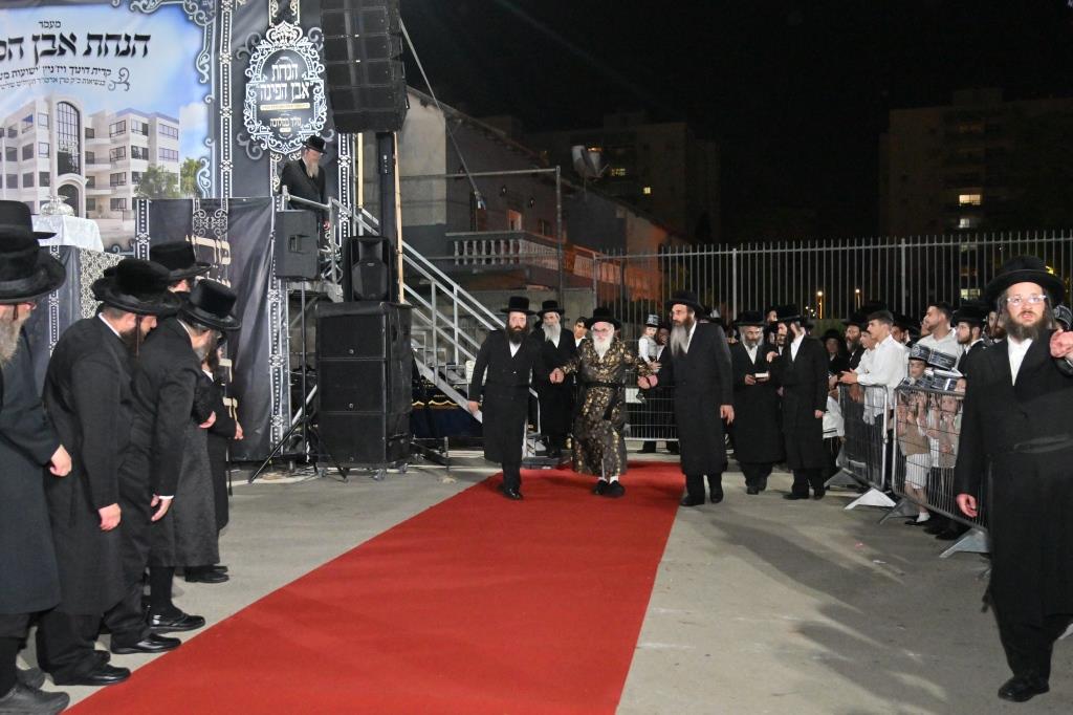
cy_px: 358
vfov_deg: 36.8
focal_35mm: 36
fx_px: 1073
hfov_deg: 53.1
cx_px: 536
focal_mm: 24
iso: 2000
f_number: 4
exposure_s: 1/200
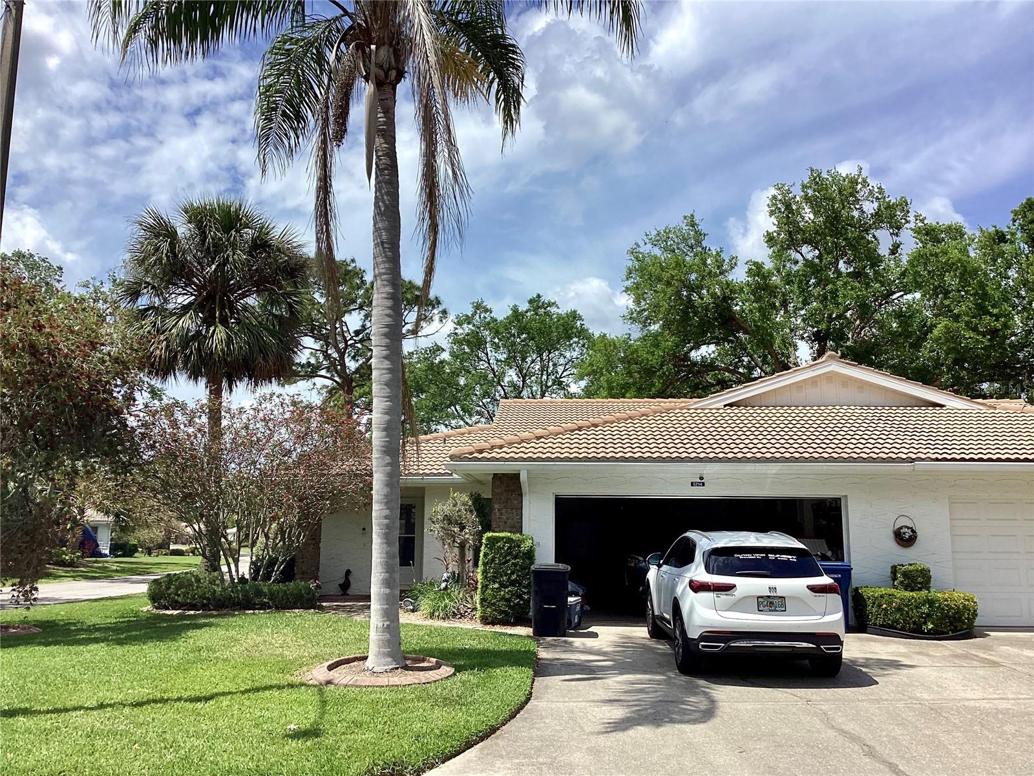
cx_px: 517
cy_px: 388
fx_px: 926
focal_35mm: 31
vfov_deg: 45.4
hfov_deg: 58.4
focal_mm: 3.3
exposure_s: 1/2146
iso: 25
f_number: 2.4
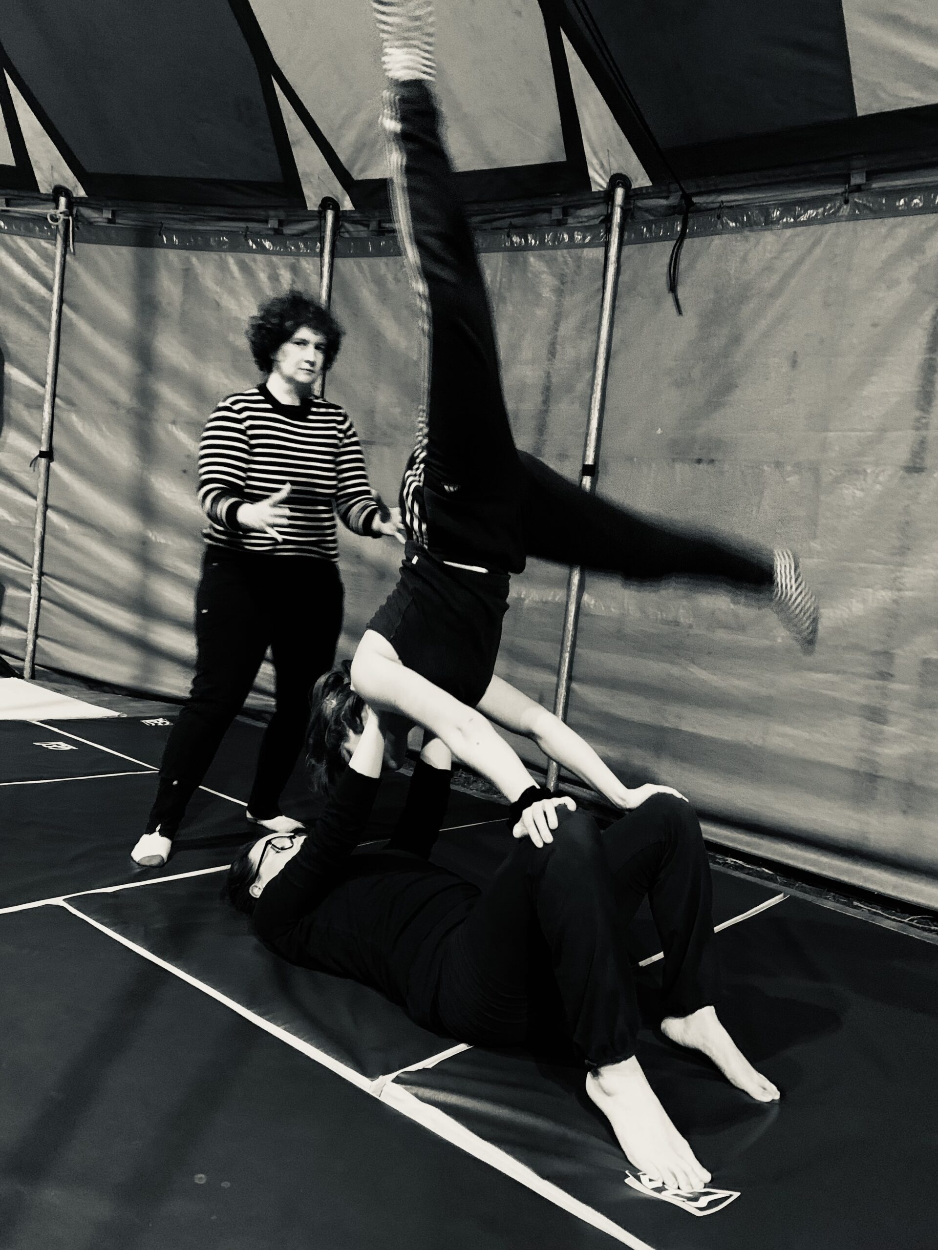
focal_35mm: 26
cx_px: 469
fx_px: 939
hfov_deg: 53.1
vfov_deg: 67.3
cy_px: 625
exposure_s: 1/25
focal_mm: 4.25
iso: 640
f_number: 1.8
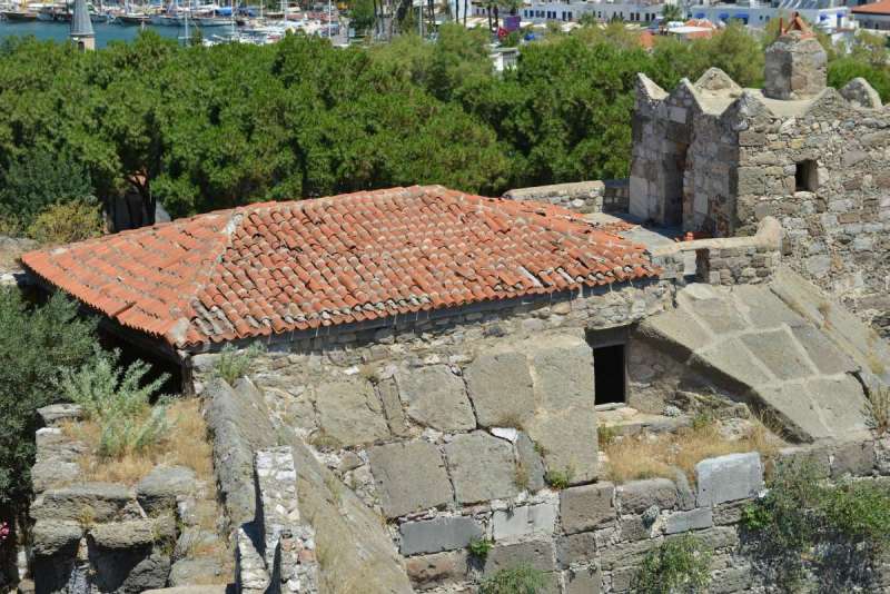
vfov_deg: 19.5
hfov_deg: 28.8
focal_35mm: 70
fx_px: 1731
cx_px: 445
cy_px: 297
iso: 100
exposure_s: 1/200
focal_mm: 70
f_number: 7.1
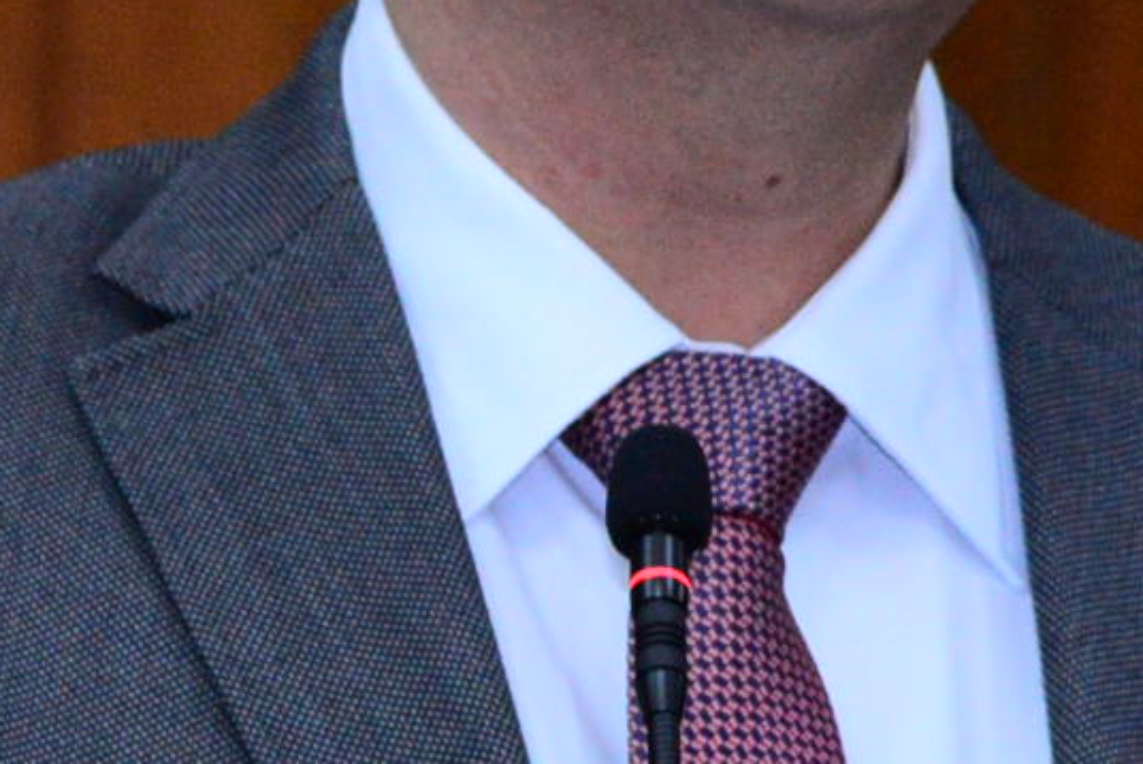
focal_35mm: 629
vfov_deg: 2.2
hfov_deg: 3.3
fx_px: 19981
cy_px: 431
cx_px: 554
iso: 3200
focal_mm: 112
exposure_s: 1/125
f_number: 5.6
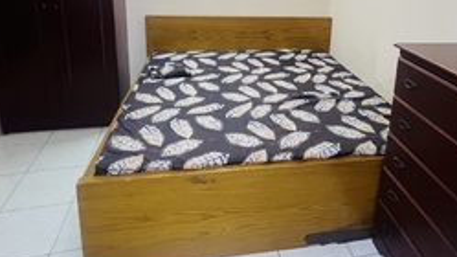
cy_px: 36
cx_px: 273
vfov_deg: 41.6
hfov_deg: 71.2
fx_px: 315
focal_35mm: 26
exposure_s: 1/50
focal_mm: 1.57
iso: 400
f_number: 1.8
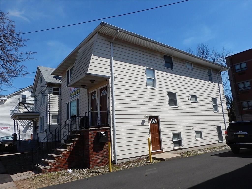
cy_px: 94
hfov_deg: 71.6
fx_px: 175
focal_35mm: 24
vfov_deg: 56.8
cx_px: 126
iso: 125
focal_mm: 4.3
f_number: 4.1
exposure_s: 1/1500
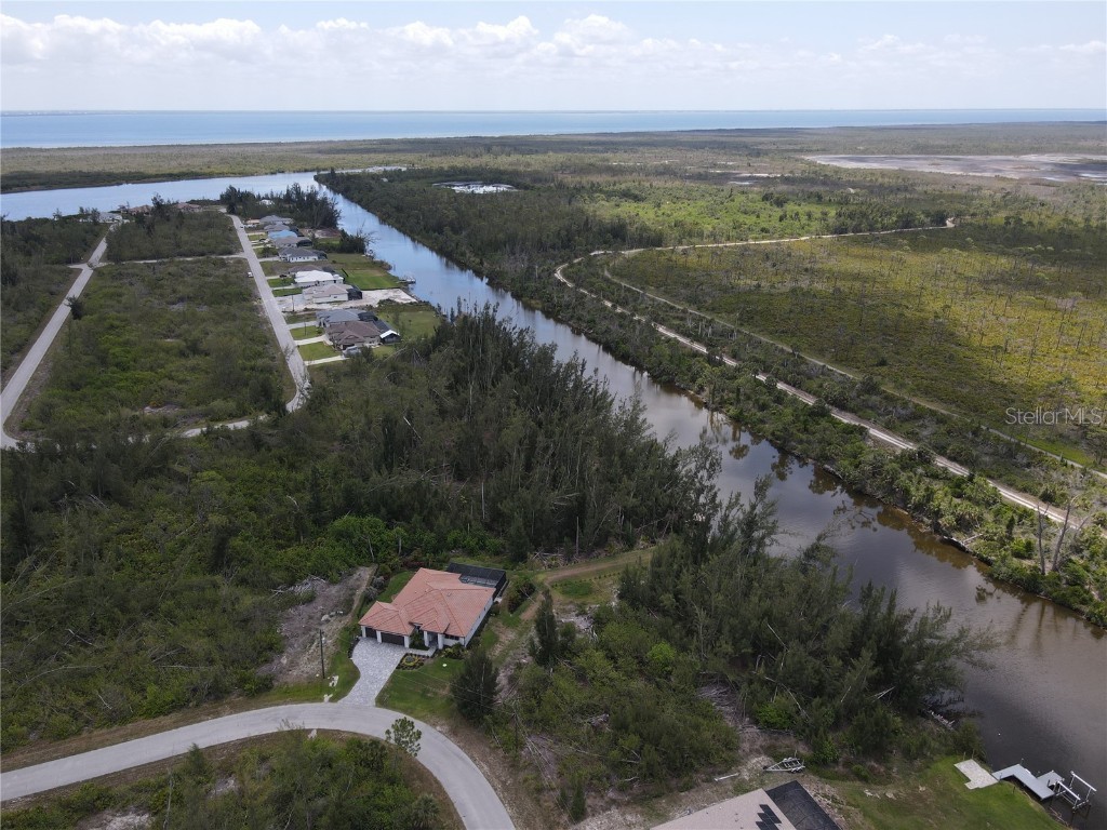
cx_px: 554
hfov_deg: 71.6
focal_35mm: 24
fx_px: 768
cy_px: 415
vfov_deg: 56.8
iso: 100
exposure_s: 1/500
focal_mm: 4.5
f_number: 2.8
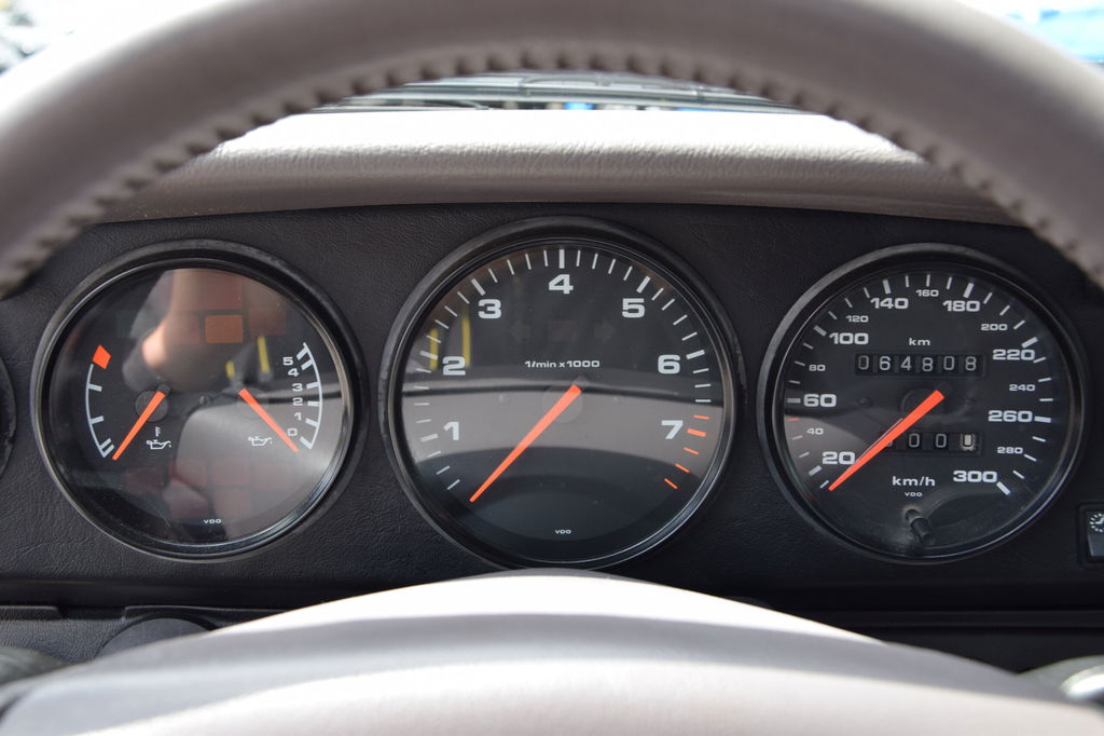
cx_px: 552
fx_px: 1196
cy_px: 368
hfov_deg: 49.6
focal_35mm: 39
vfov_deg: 34.2
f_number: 7.1
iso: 400
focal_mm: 26
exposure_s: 1/200
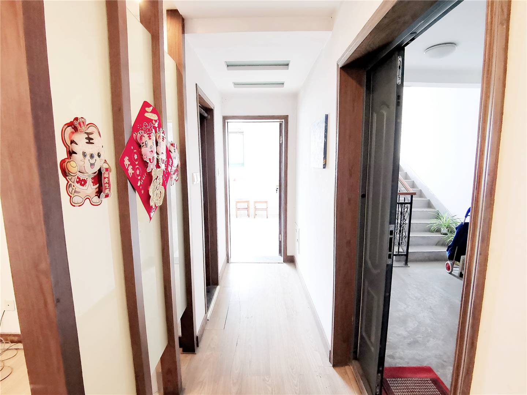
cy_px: 198
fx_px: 259
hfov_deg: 91.0
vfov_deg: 74.7
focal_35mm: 17
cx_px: 264
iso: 800
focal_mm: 2.26
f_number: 2.2
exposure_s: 1/33.3
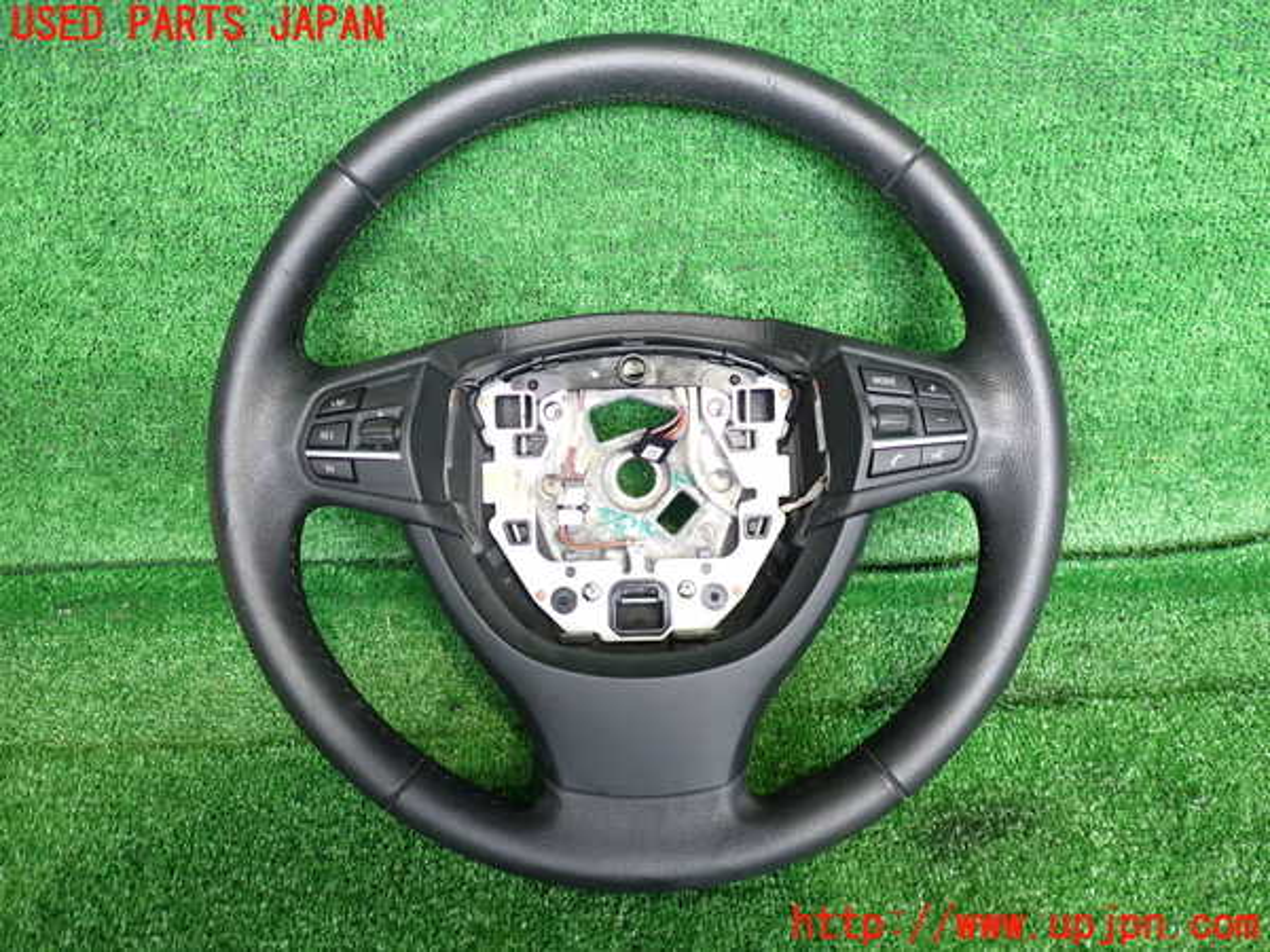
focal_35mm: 30
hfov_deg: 60.0
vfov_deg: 46.8
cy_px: 476
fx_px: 1101
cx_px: 635
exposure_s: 1/30
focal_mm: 5.4
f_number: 2.3
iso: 320
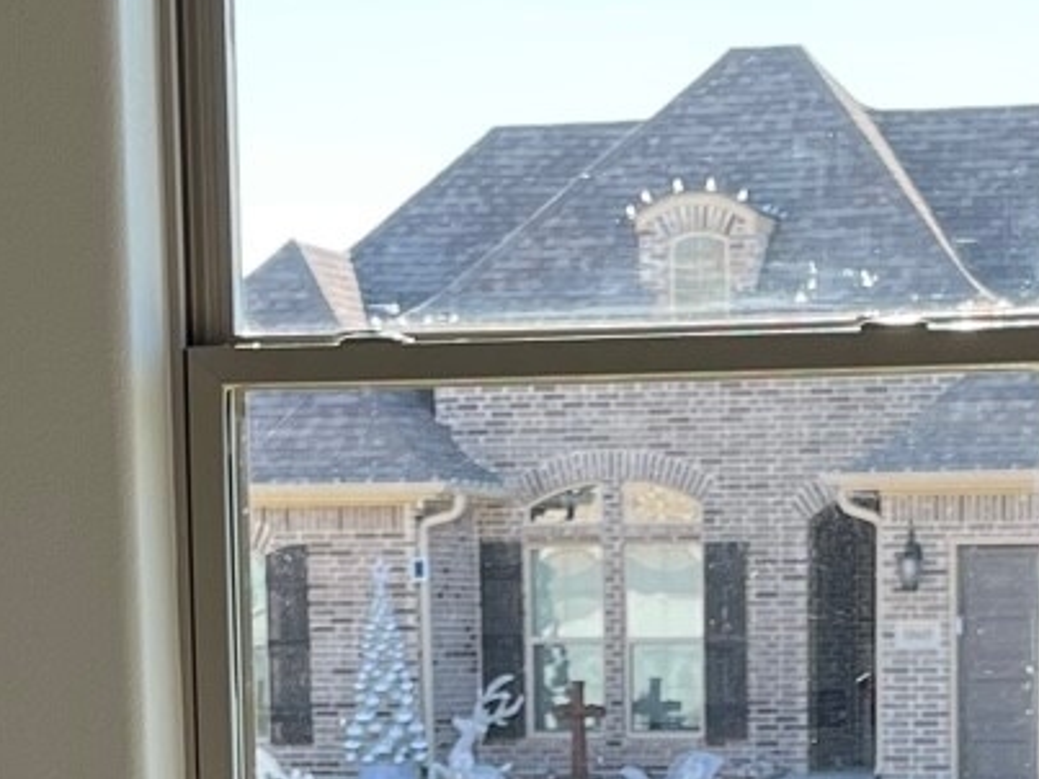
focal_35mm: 130
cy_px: 1248
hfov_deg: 15.1
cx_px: 688
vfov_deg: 10.9
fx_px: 3901
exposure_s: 1/402
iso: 32
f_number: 1.6
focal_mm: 5.1
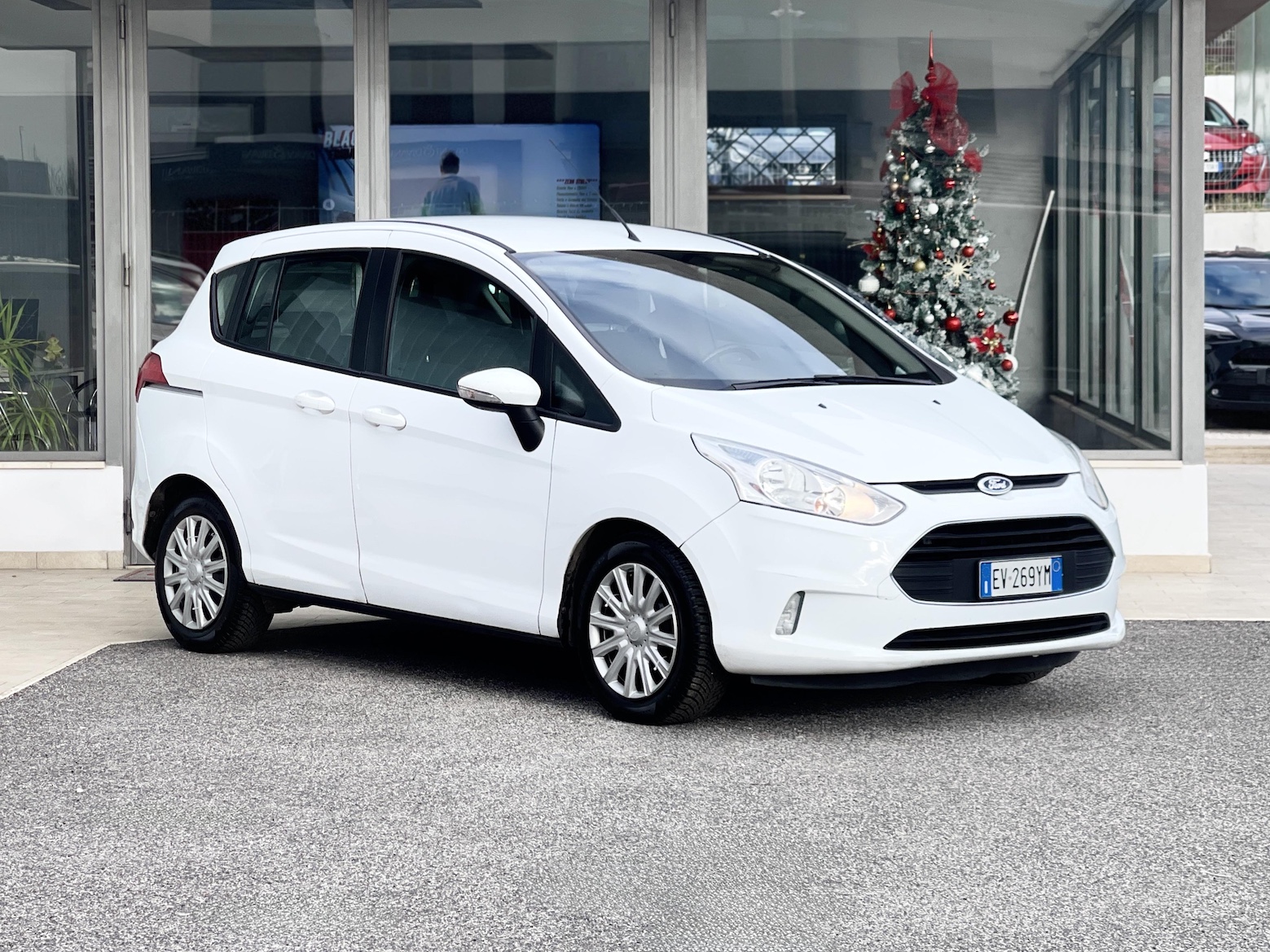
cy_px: 476
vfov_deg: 22.9
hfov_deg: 30.3
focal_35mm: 64
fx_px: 2348
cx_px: 635
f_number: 2.2
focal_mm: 7.5
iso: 32
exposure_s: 1/433
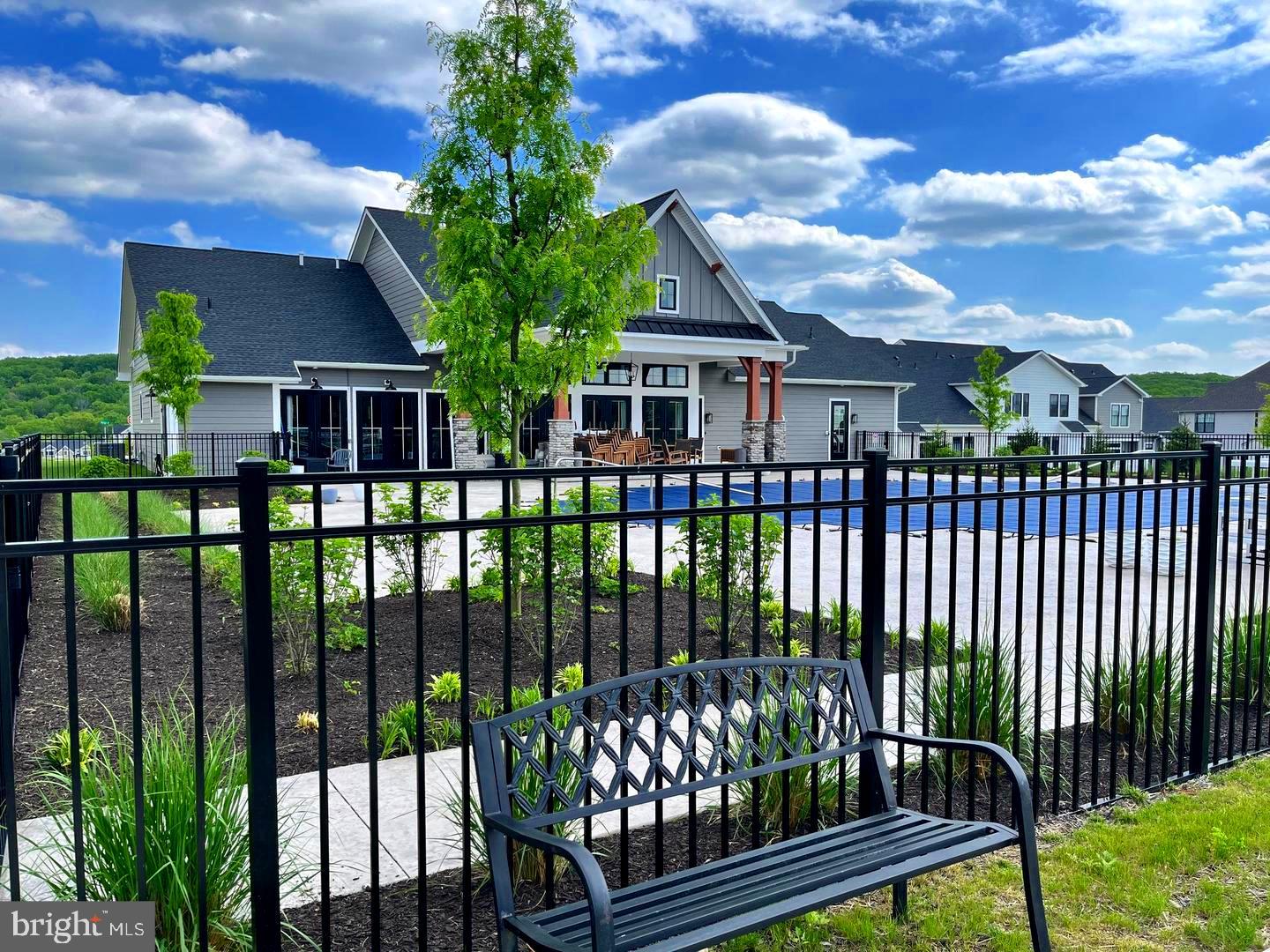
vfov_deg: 53.1
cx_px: 635
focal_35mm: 26
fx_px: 954
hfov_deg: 67.3
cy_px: 476
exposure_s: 1/2179
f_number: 1.6
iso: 50
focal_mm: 5.1
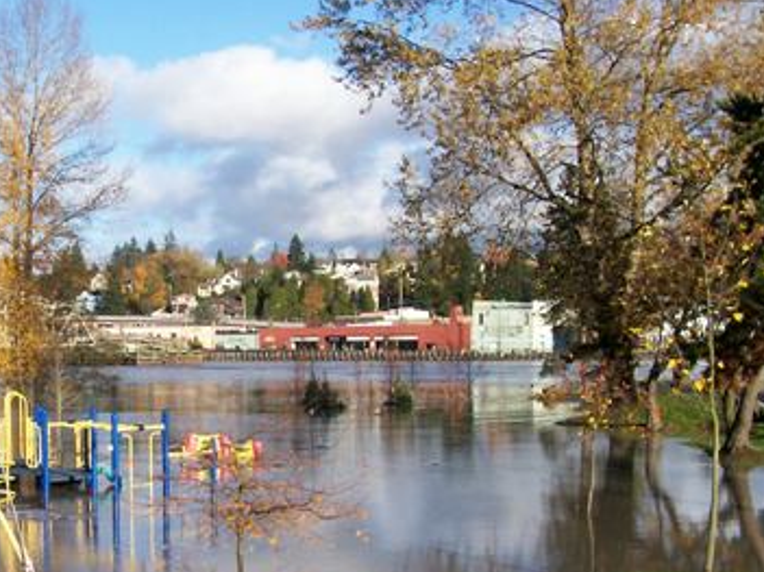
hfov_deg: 30.8
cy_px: 363
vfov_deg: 23.6
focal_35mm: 62
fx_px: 1368
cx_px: 218
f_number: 5.1
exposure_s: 1/307
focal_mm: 5.6
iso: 80
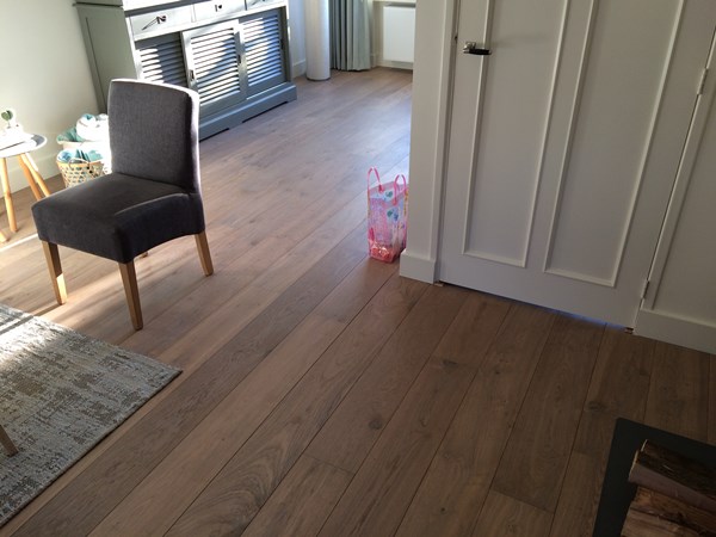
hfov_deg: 61.7
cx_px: 358
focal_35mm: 29
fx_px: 600
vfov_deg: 48.2
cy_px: 268
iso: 50
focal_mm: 4.15
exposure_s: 1/50
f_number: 2.2
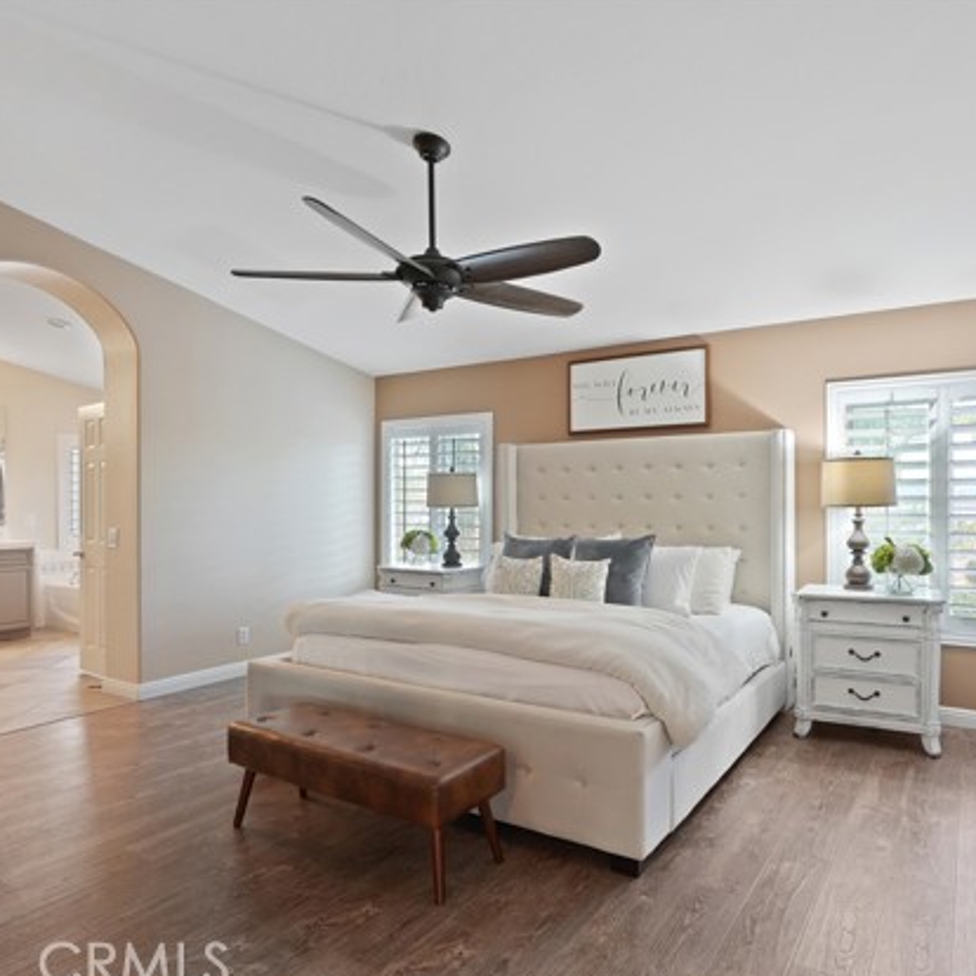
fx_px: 670
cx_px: 592
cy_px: 494
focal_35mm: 21
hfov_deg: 71.3
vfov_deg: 72.1
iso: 3200
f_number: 5.6
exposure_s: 1/15
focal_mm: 16
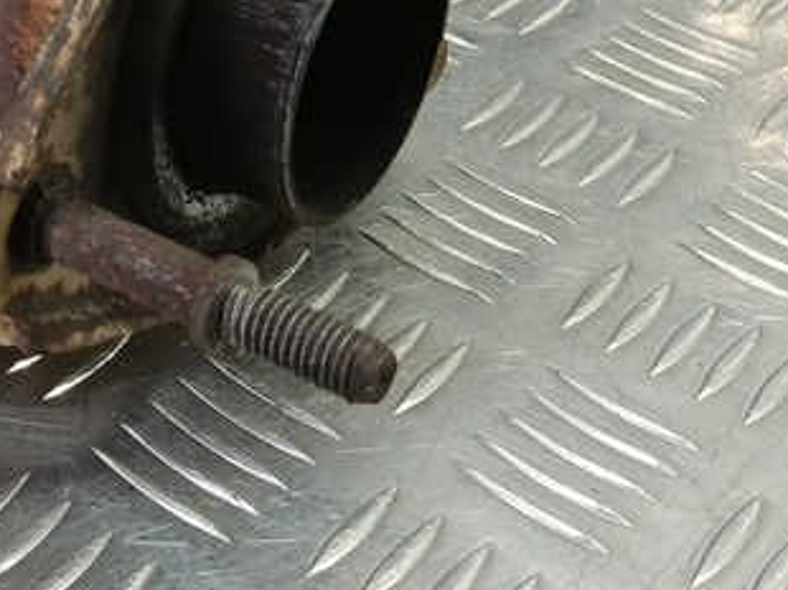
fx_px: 1729
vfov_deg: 17.9
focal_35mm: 76
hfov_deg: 22.0
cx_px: -336
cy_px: -203
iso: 176
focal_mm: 4.11
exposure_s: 1/50
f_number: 1.6
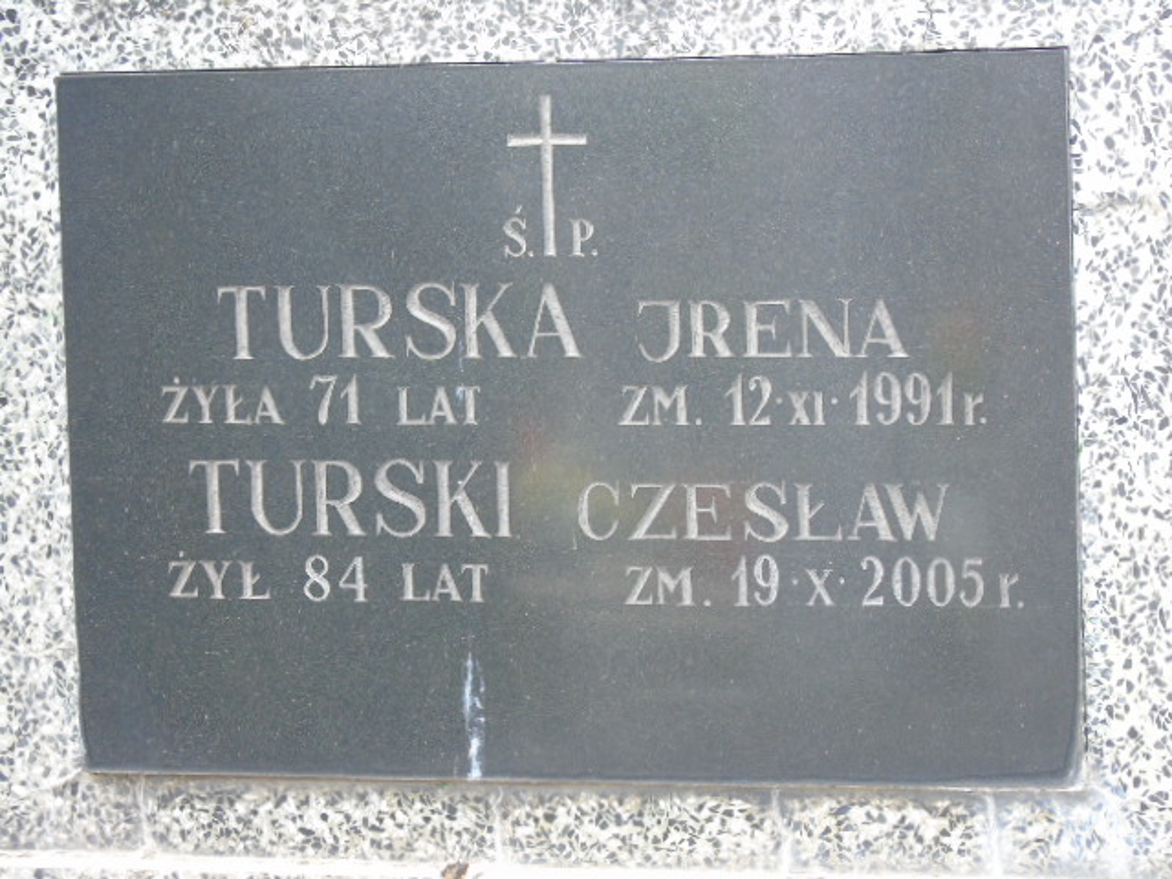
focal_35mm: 186
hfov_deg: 10.6
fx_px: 6297
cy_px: 440
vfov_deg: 8.0
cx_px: 586
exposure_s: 1/100
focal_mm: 33
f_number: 5
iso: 400
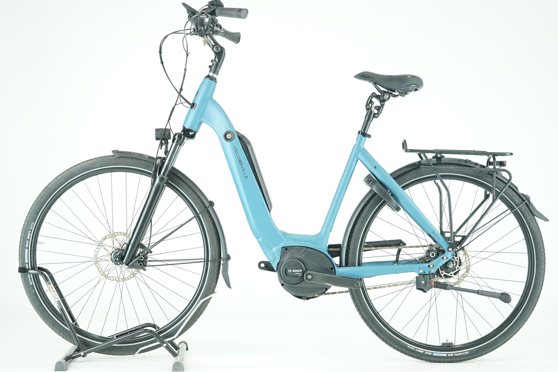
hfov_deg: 35.6
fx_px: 868
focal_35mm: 56
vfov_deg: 24.2
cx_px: 279
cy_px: 186
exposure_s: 1/200
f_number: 5
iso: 3200
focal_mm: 56
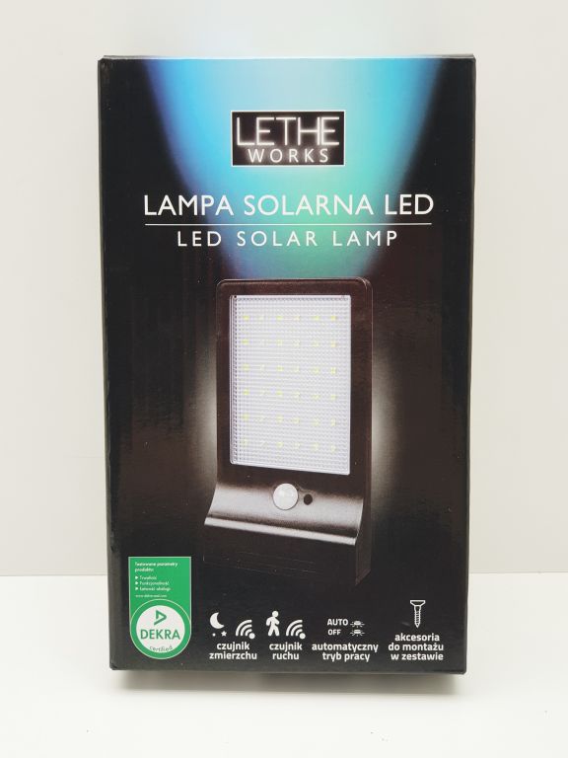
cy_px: 379
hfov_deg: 28.0
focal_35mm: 52
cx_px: 284
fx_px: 1138
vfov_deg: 36.8
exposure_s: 1/100
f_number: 2.4
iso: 100
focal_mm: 6
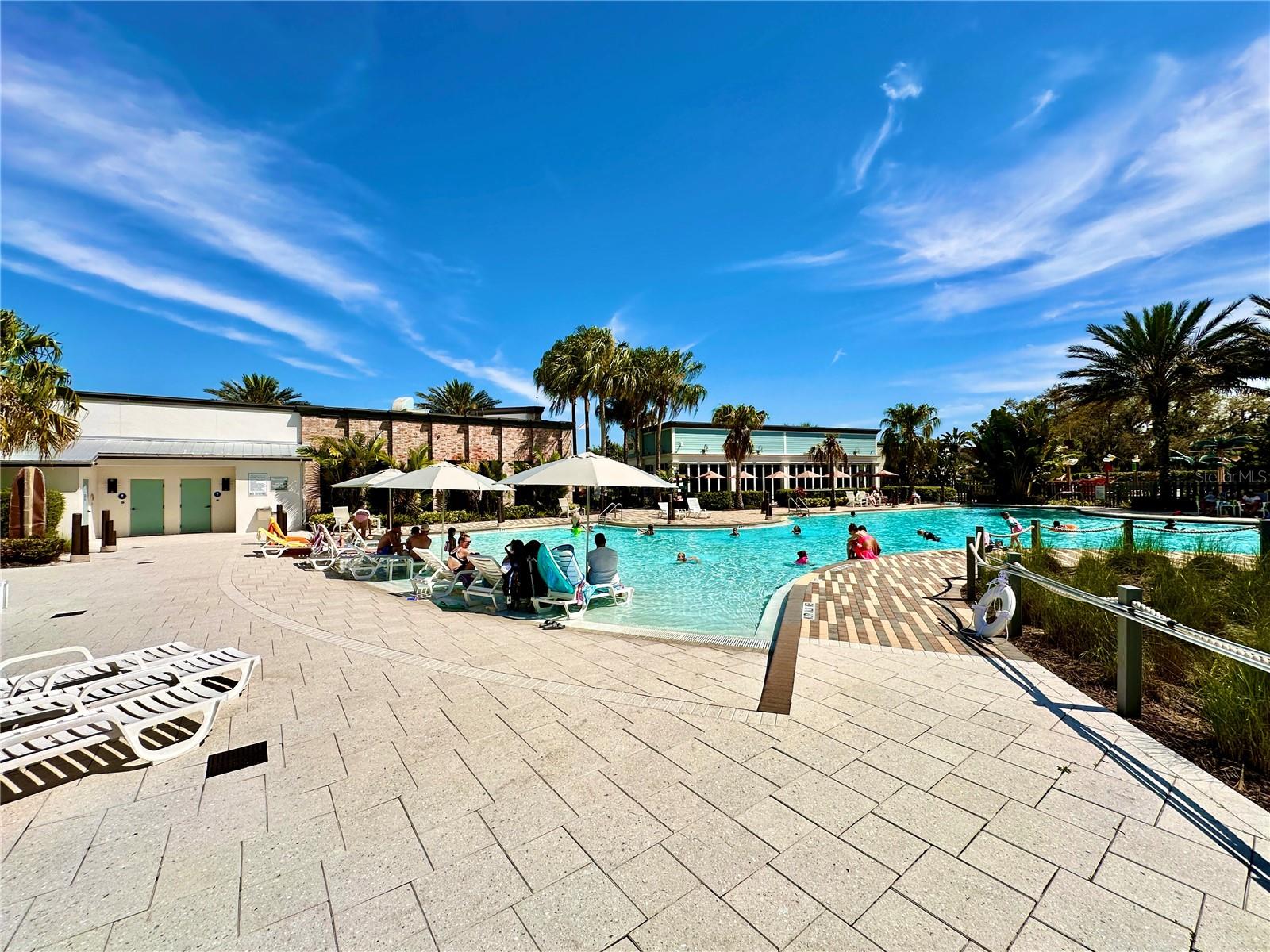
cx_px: 635
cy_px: 476
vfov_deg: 85.7
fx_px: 514
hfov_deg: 102.1
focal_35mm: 14
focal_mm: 2.22
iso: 50
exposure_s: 1/4132
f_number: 2.2
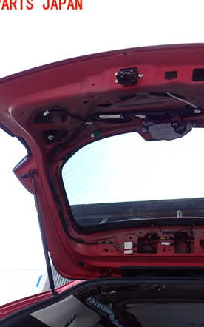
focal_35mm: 36
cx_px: 170
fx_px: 320
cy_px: 162
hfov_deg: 34.0
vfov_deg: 54.0
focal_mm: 4.5
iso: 100
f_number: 2.8
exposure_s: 1/125
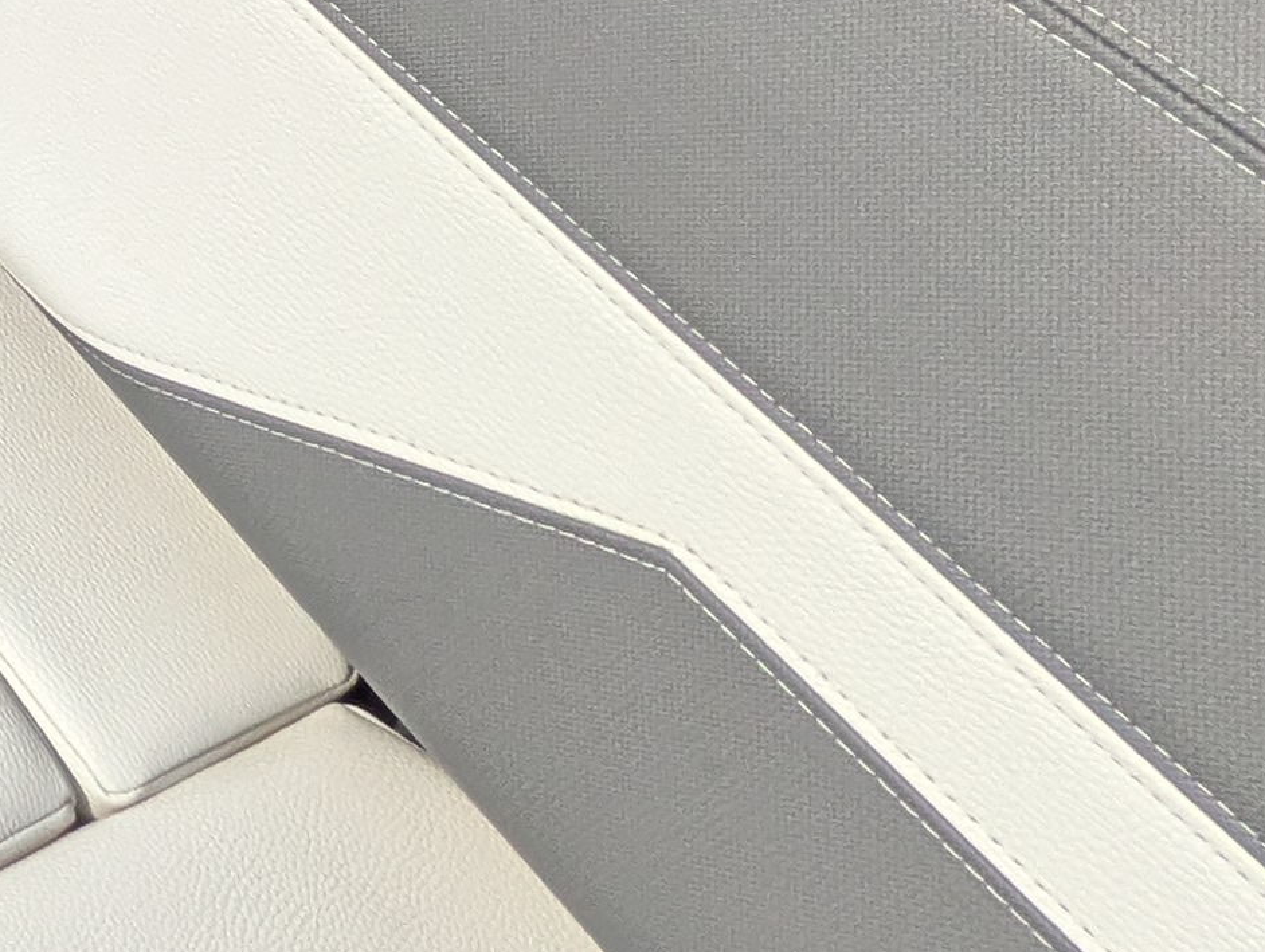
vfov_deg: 21.8
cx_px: -1155
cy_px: -588
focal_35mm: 52
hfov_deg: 20.6
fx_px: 1903
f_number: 1.7
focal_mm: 2.02
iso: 57
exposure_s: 1/7299
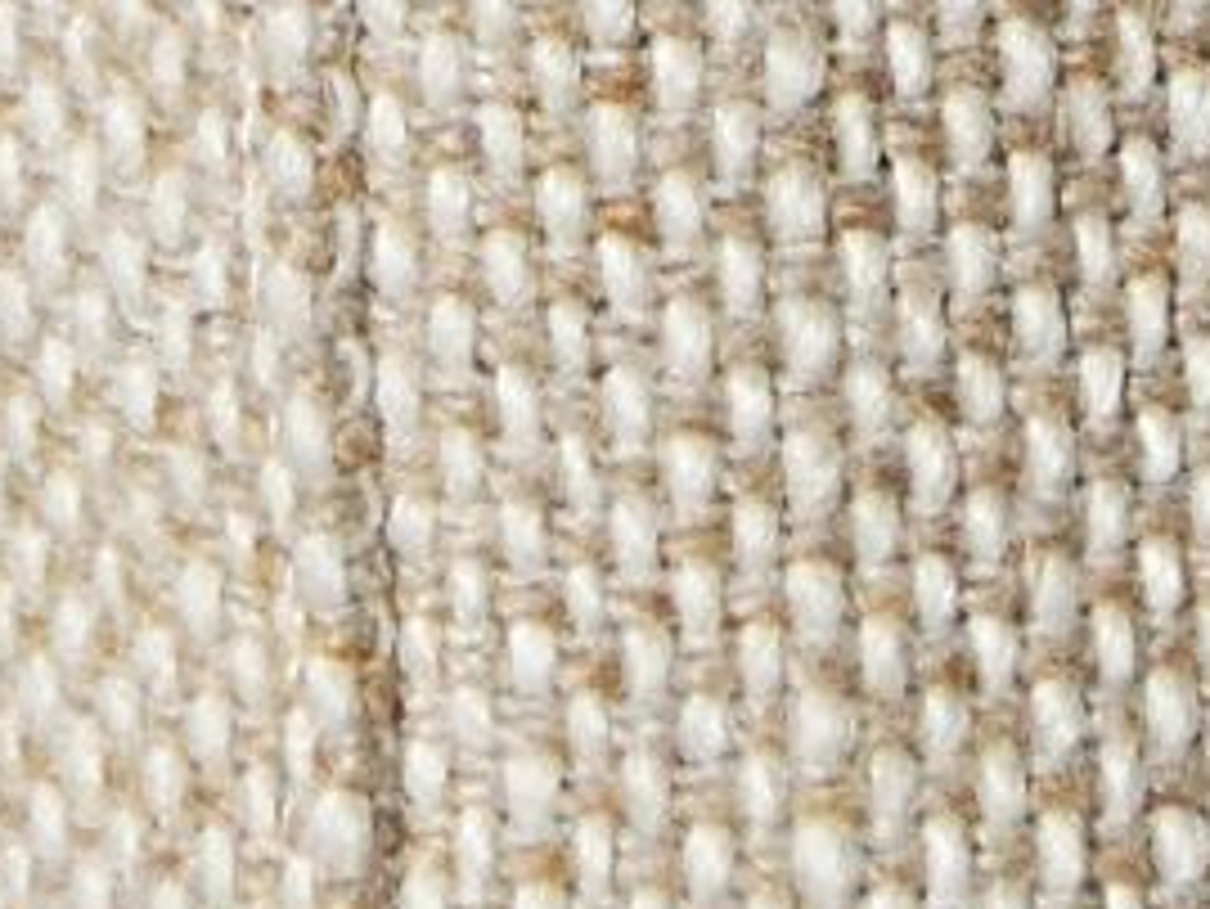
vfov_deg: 3.8
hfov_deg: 5.3
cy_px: -2016
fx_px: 13134
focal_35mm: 376
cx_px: 380
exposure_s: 1/250
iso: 400
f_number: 5.6
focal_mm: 35
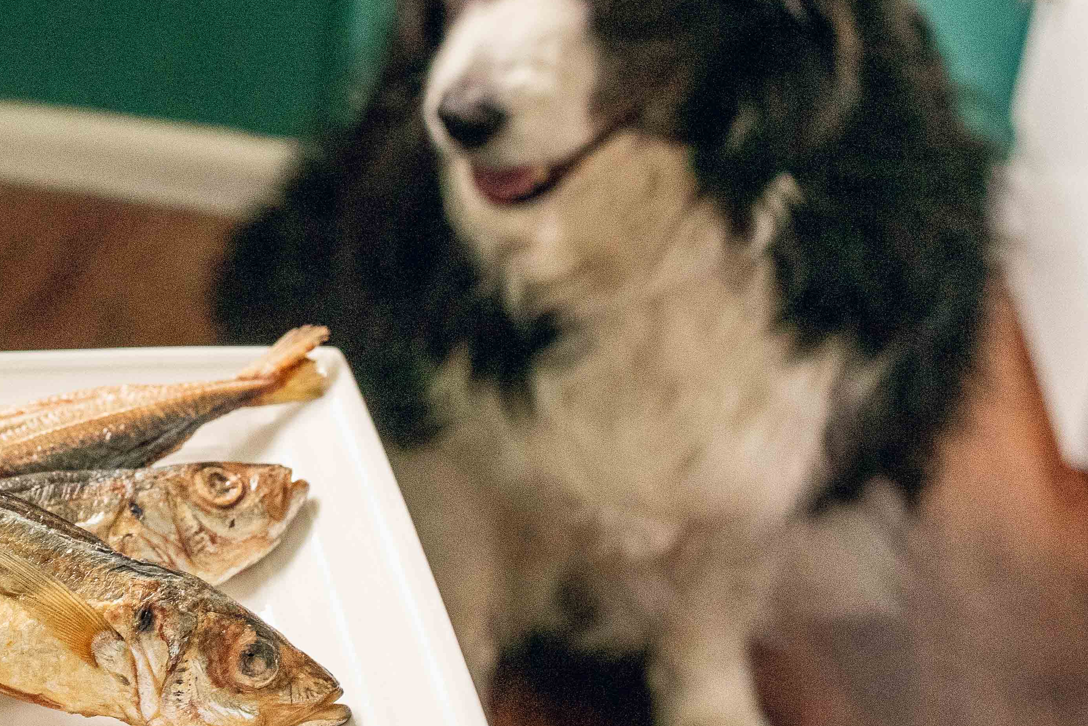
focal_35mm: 76
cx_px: 91
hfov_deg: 25.7
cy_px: 295
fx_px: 2297
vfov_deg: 17.9
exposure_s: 1/160
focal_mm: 35
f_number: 5.6
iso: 2000
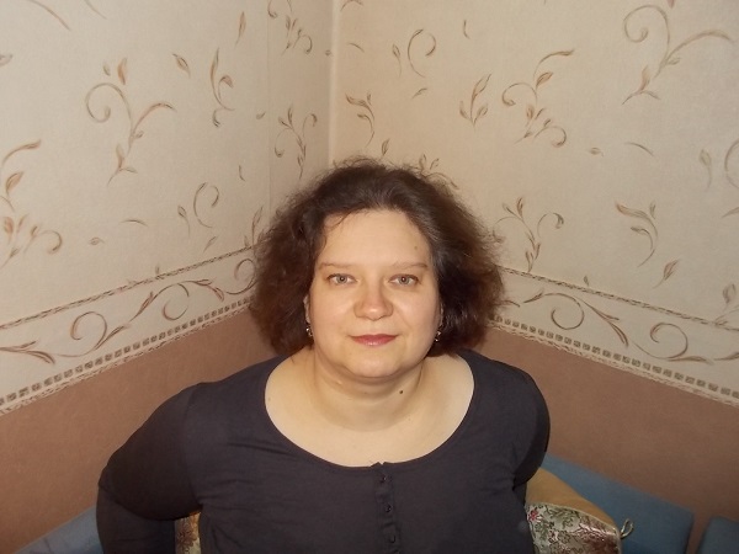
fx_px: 619
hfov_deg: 61.7
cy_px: 277
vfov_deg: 48.2
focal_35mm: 29
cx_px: 370
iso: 250
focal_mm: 4.1
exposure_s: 1/30
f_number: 3.3
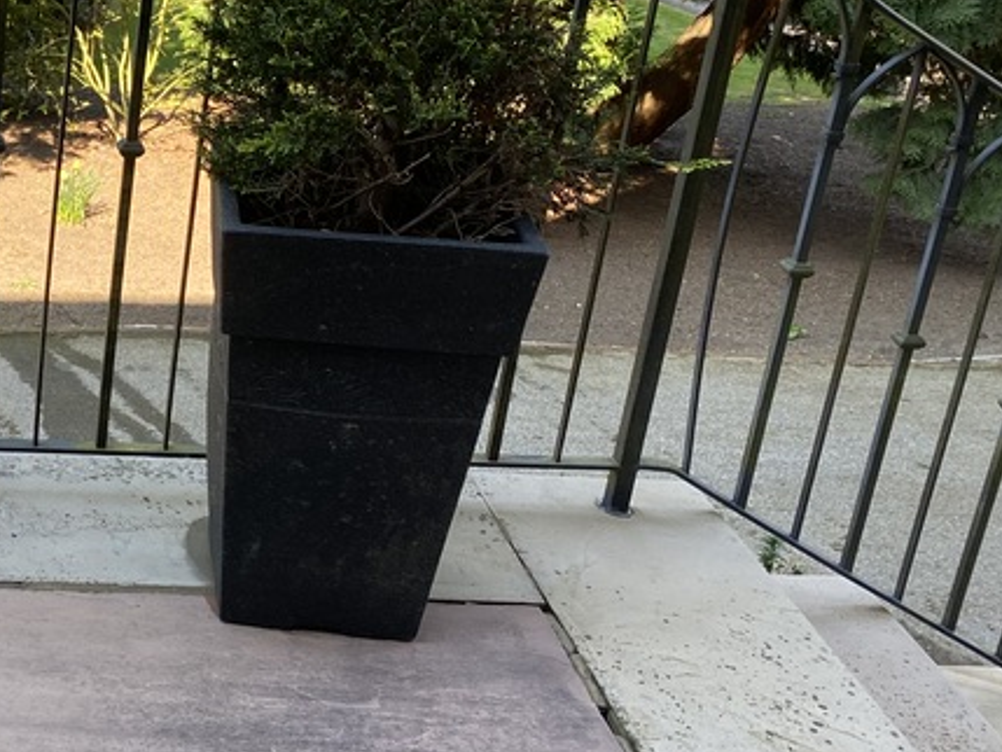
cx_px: -65
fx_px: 1795
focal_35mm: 62
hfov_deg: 28.6
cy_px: 287
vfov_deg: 23.6
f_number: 1.8
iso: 32
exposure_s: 1/157
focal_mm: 4.25
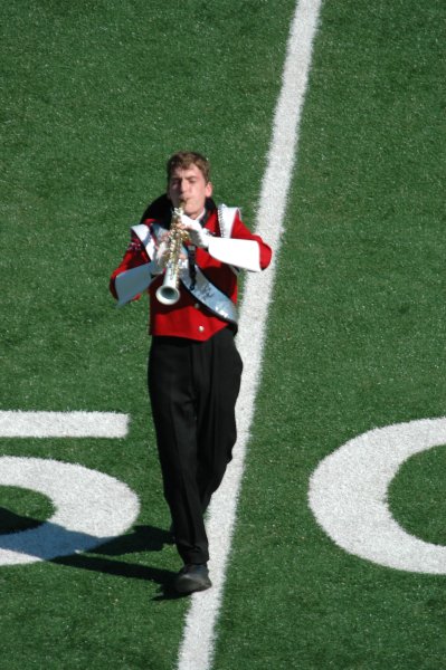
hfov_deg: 2.3
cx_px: 223
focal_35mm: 600
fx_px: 11168
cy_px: 335
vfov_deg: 3.4
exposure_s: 1/1000
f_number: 5.6
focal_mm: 400
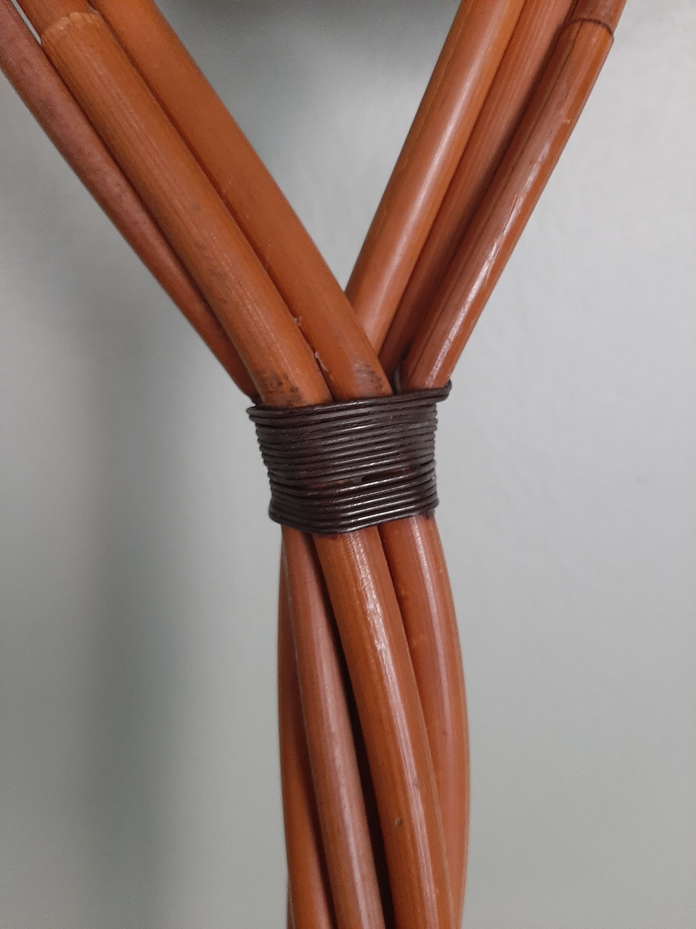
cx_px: 348
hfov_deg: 53.1
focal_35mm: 26
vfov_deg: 67.3
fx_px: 697
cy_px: 464
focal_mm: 3.93
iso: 250
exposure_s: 1/24
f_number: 1.7
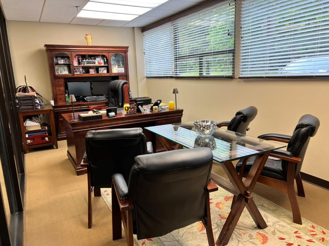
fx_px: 247
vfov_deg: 53.1
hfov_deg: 67.3
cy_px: 123
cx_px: 164
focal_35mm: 26
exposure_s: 1/120
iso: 80
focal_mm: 5.7
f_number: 1.5
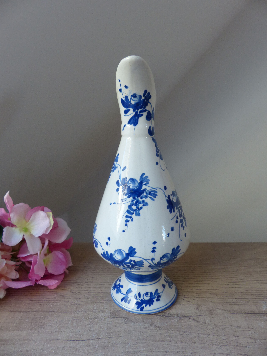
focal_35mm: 25
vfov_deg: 69.4
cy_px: 178
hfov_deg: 54.9
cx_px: 134
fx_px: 257
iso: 160
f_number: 2.8
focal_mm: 4.5
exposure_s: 1/60
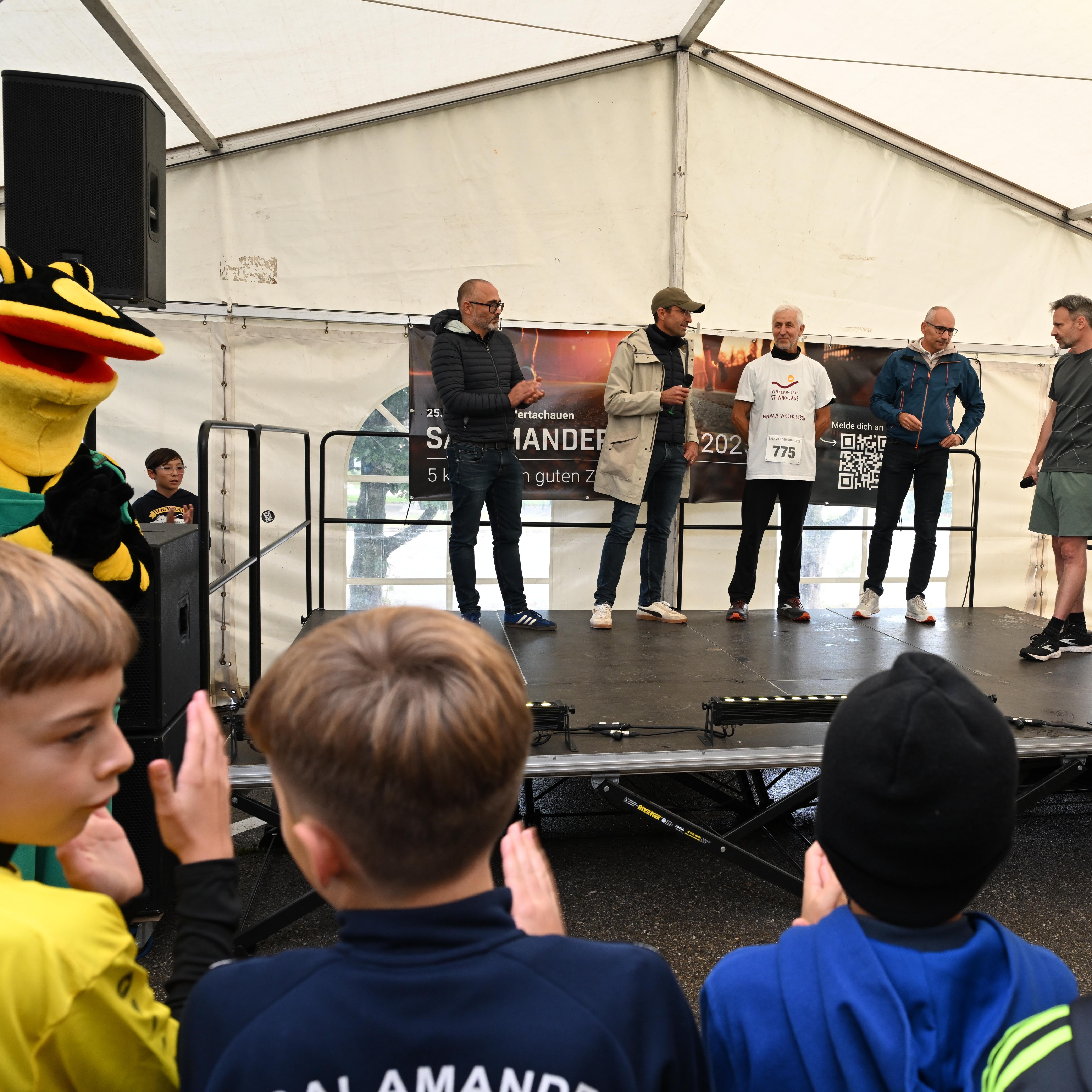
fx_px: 1106
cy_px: 549
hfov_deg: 52.0
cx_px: 685
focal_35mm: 31
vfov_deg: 52.5
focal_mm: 24
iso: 1000
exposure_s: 1/125
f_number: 5.6
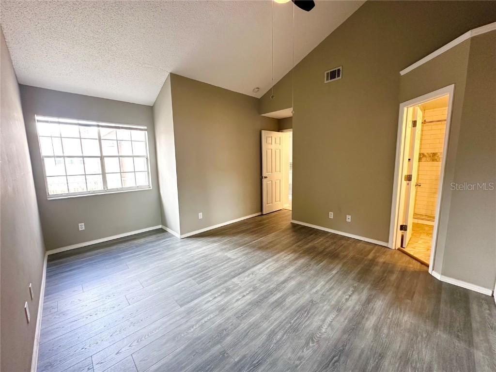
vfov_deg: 85.7
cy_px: 186
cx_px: 248
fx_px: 201
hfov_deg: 102.1
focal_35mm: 14
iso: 250
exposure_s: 1/60
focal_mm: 2.22
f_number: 2.2
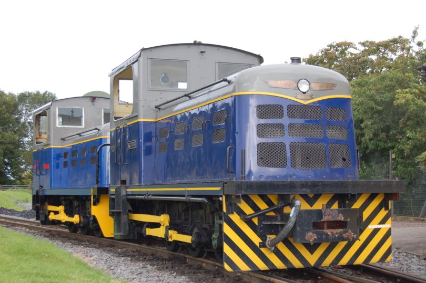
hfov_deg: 35.1
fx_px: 674
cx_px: 213
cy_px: 142
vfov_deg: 23.7
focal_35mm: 57
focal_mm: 38
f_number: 5
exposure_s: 1/320
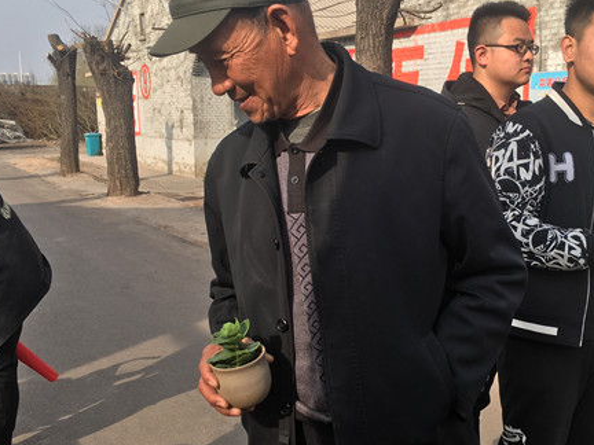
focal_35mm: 43
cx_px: 356
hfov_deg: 43.6
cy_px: 271
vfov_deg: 33.5
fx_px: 738
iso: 25
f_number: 2.2
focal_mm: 4.15
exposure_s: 1/1282
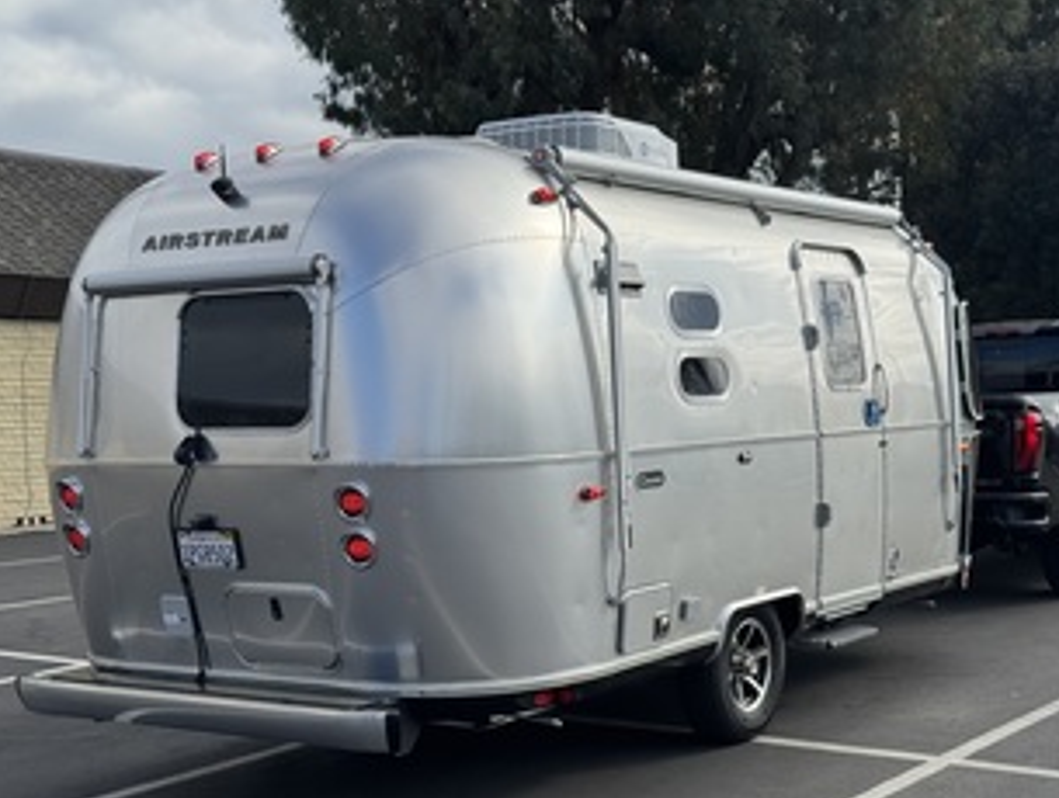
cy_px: 449
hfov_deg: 34.8
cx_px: 587
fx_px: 1686
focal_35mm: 55
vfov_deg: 26.6
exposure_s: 1/4608
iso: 64
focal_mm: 6.76
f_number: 1.78
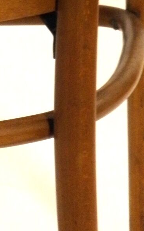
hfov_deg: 4.2
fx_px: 1968
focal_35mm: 313
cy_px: 62
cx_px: -109
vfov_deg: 6.7
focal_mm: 12.2
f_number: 4.3
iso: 200
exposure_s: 1/15
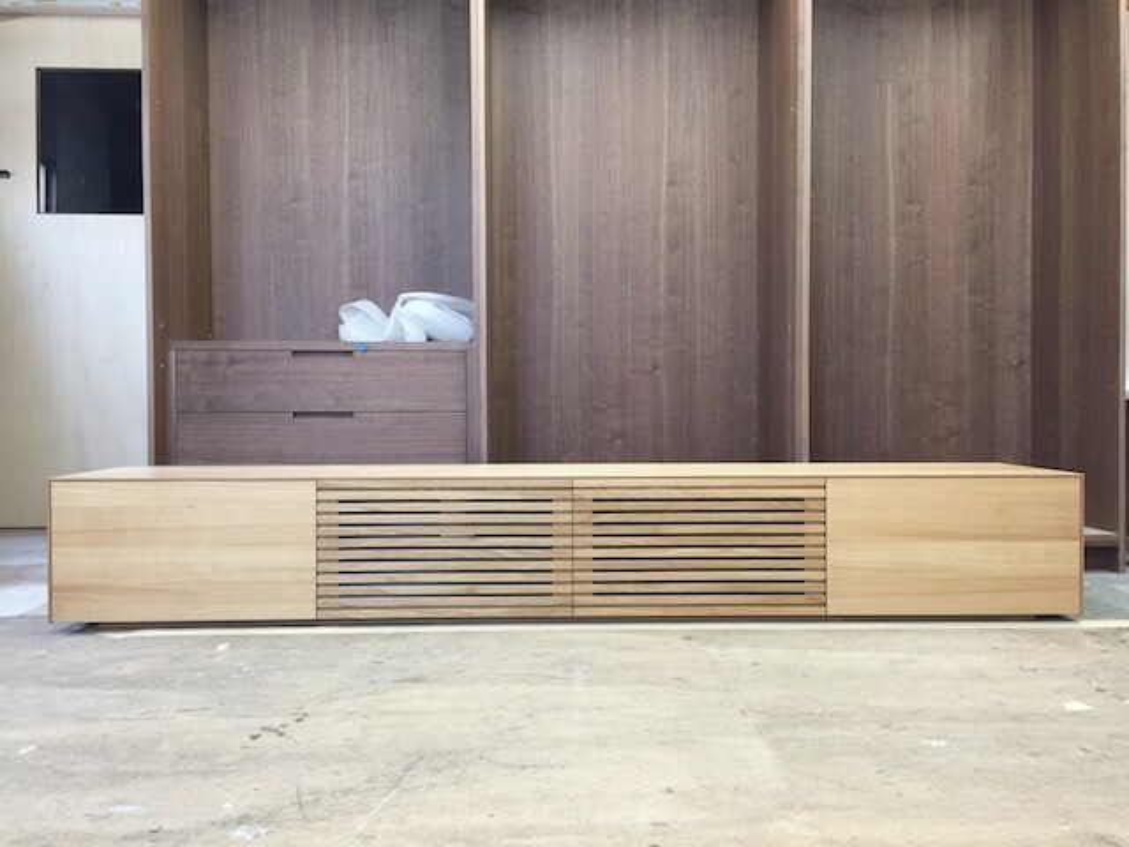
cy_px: 424
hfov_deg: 61.7
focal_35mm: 29
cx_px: 564
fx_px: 946
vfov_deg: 48.2
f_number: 2.2
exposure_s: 1/30
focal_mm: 4.15
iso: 100
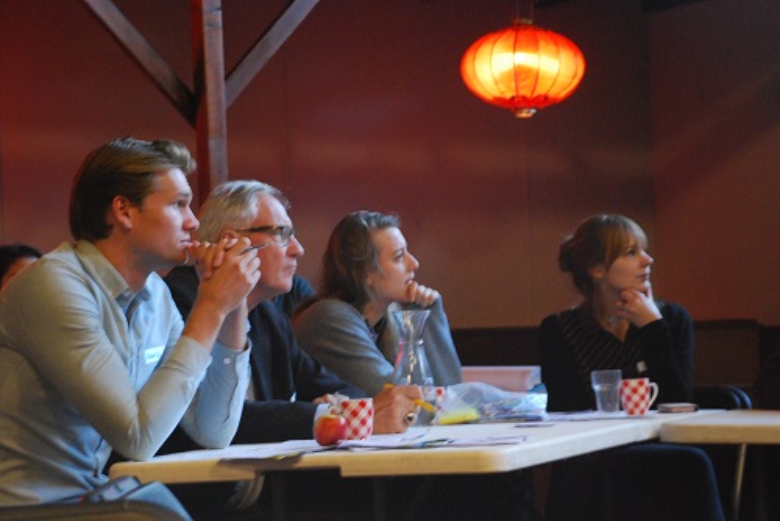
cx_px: 390
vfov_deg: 13.8
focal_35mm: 99
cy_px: 260
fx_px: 2146
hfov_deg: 20.6
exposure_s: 1/8
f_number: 5.3
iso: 1600
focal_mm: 66
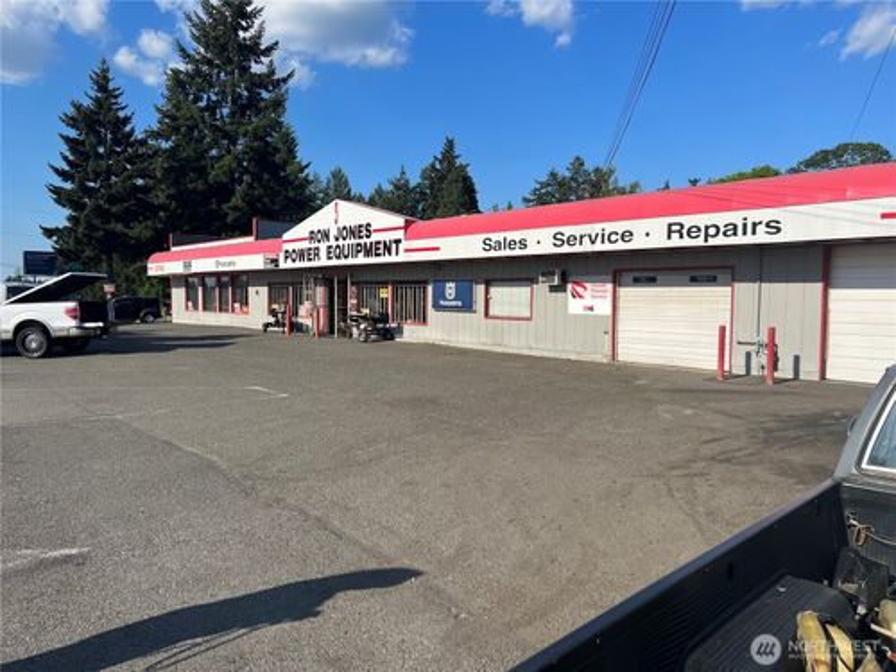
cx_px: 448
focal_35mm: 26
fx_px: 673
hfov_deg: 67.3
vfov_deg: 53.1
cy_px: 336
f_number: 1.5
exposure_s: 1/4630
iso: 50
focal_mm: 5.7
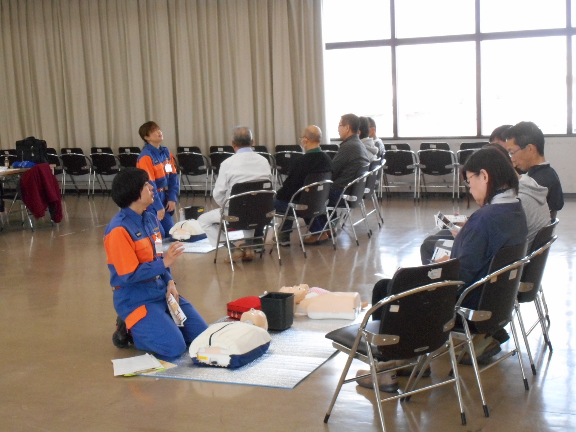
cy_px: 216
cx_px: 288
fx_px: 982
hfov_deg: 32.7
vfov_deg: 24.8
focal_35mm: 59
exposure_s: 1/100
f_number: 5.1
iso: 800
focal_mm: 10.5
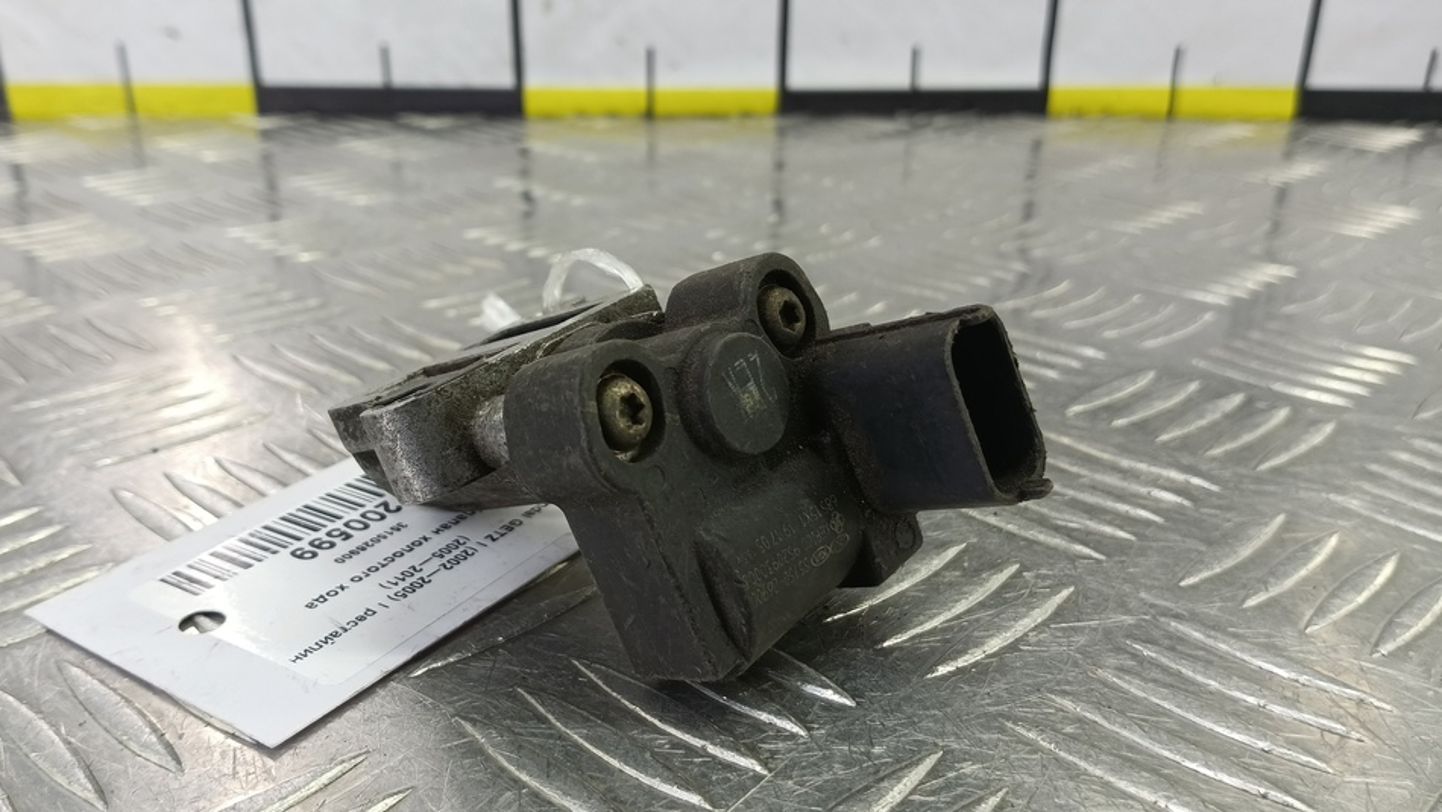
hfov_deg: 69.8
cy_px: 446
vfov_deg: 42.9
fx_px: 1033
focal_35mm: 27
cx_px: 683
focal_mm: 4.11
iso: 136
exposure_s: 1/50
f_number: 1.6
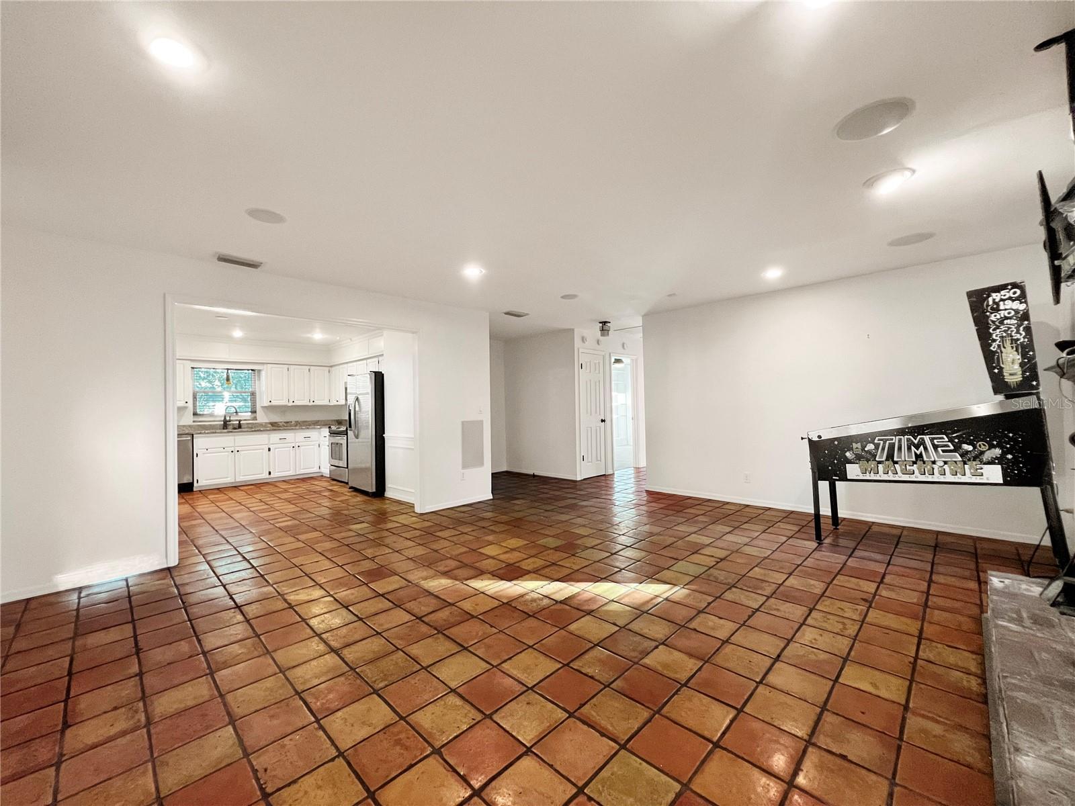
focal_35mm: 13
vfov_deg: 89.9
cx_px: 538
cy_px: 403
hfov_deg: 106.2
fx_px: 404
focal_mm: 1.57
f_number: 1.8
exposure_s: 1/60
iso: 400
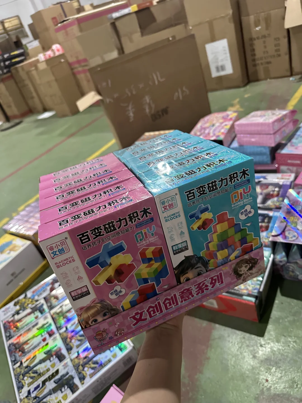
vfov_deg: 71.6
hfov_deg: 56.8
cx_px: 151
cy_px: 202
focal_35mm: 24
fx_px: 279
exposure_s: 1/50
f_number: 1.78
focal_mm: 6.86
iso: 800
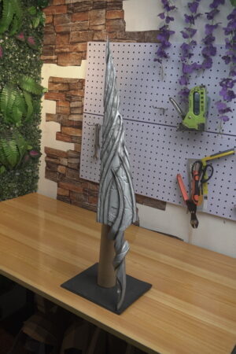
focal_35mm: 36
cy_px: 177
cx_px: 118
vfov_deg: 53.1
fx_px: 354
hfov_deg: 36.9
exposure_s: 1/100
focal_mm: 24
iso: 400
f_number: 5.6
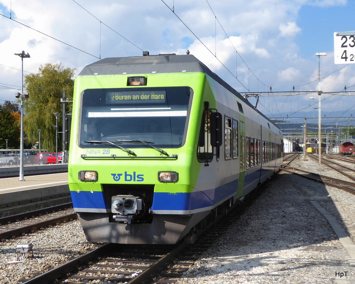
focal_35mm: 44
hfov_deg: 42.0
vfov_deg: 34.1
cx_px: 167
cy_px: 143
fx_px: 462
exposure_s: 1/500
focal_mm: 7.2
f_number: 3.8
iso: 80
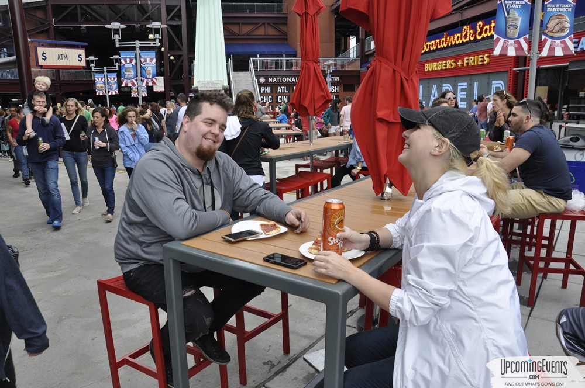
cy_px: 194
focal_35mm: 27
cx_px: 292
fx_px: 438
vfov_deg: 47.8
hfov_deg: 67.4
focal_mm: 18
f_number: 10
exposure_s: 1/100
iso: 400
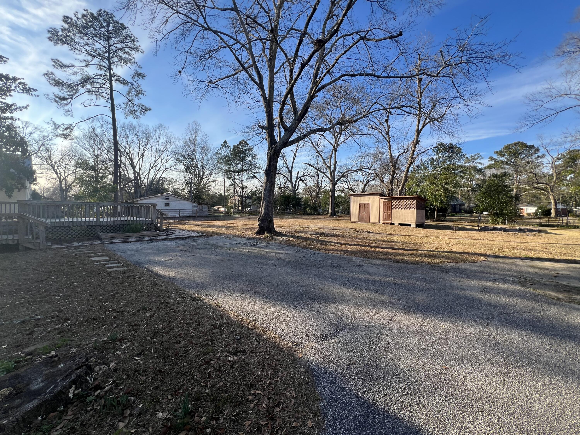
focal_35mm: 13
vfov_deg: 89.9
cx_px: 290
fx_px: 218
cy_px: 218
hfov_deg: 106.2
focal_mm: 1.57
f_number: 1.8
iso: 32
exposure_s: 1/661
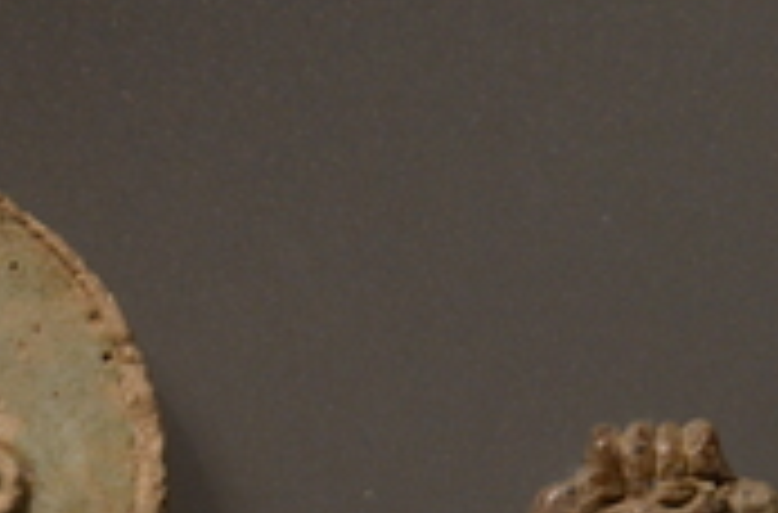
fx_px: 5749
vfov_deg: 5.1
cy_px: 475
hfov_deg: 7.7
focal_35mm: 267
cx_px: -90
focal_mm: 70
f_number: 5.3
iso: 2500
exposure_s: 1/320
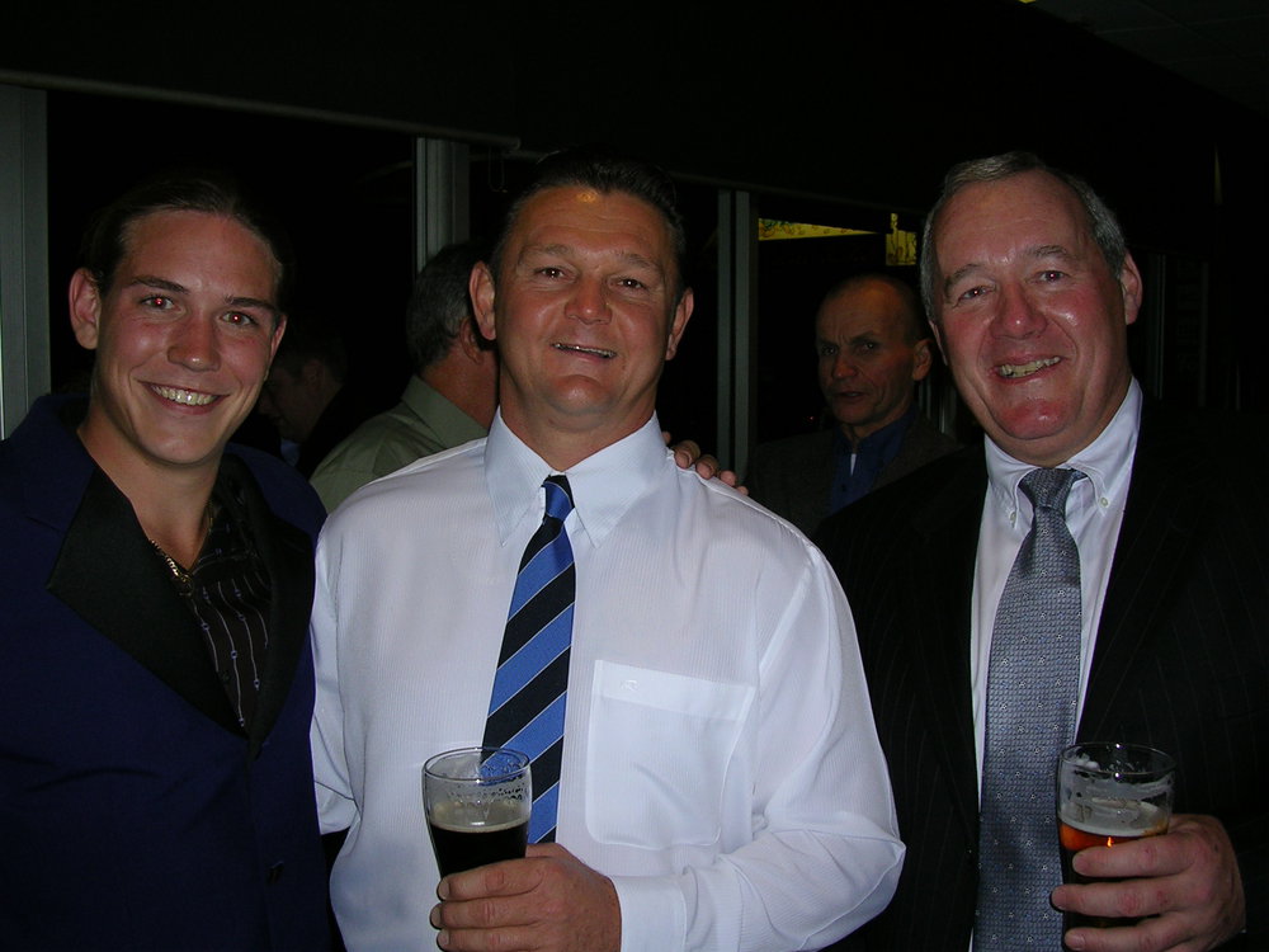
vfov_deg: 37.7
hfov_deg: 49.0
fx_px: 1393
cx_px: 634
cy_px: 476
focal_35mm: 38
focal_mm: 5.8
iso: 50
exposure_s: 1/60.1
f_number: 2.8
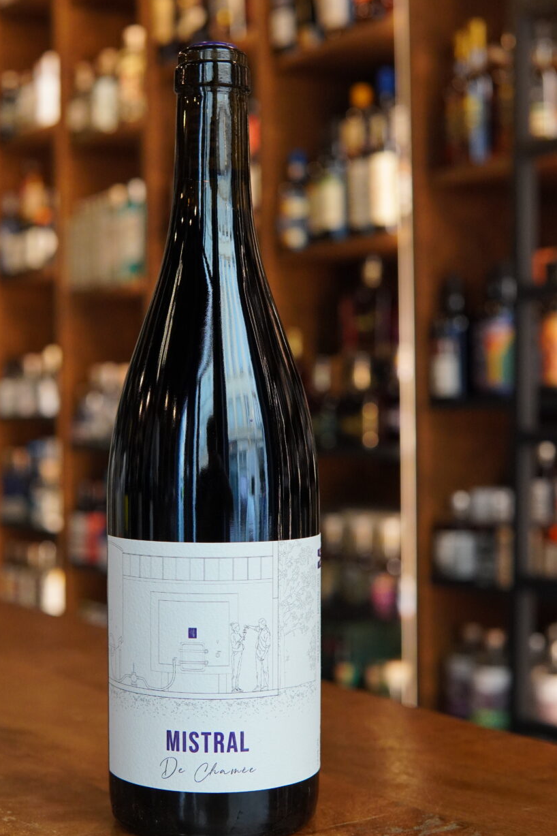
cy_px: 437
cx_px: 218
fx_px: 1276
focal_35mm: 55
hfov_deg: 24.6
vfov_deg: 36.2
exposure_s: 1/160
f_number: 4
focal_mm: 30
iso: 1600
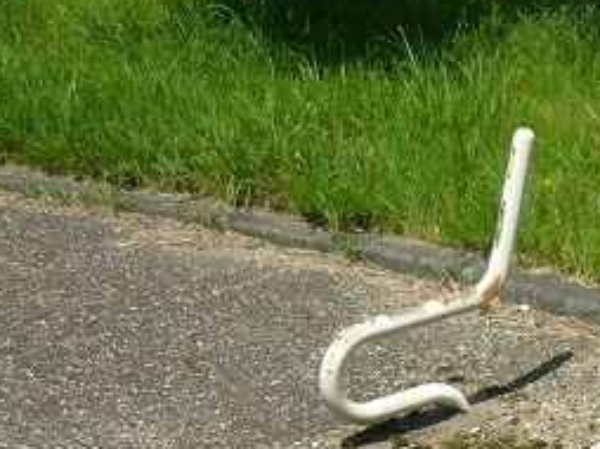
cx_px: 697
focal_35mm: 78
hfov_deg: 23.2
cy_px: 347
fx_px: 1351
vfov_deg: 18.7
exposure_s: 1/200
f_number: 8
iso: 100
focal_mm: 5.5
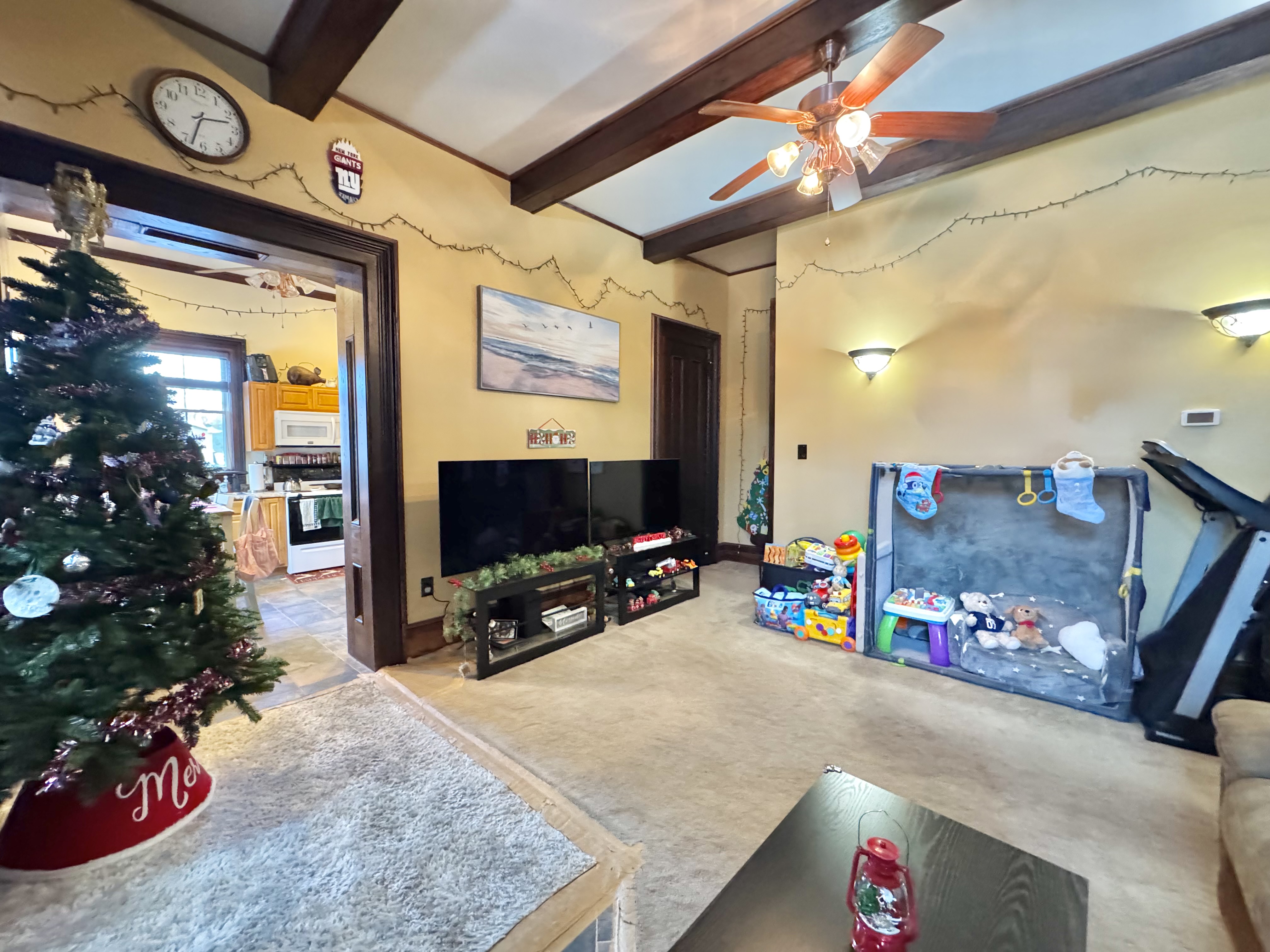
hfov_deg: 102.1
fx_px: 514
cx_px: 635
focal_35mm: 14
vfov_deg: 85.7
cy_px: 476
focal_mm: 2.22
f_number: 2.2
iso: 1250
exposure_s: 1/60
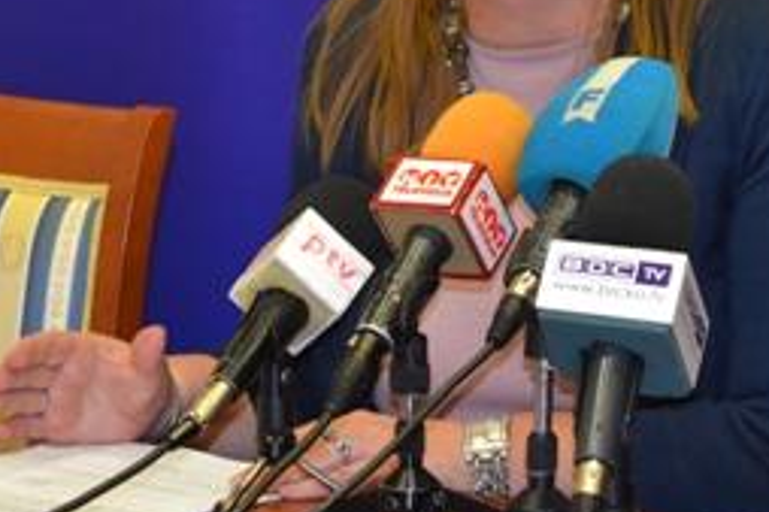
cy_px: -32
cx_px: 233
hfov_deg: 9.9
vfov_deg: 6.6
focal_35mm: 208
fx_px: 4446
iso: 1400
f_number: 5.6
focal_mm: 55
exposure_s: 1/60
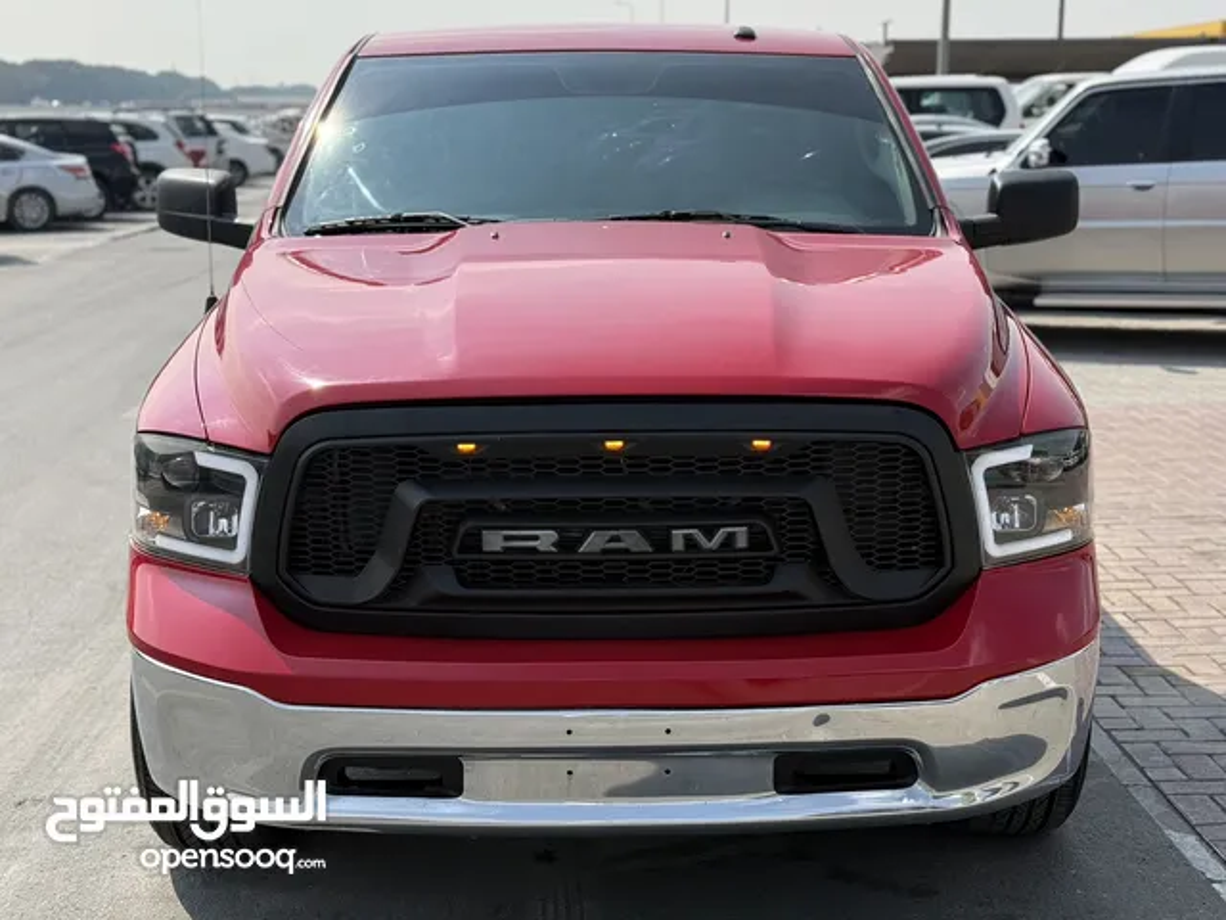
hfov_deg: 39.7
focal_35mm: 48
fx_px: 1700
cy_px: 460
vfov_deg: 30.3
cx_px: 613
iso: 64
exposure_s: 1/4329
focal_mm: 6.76
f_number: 1.78
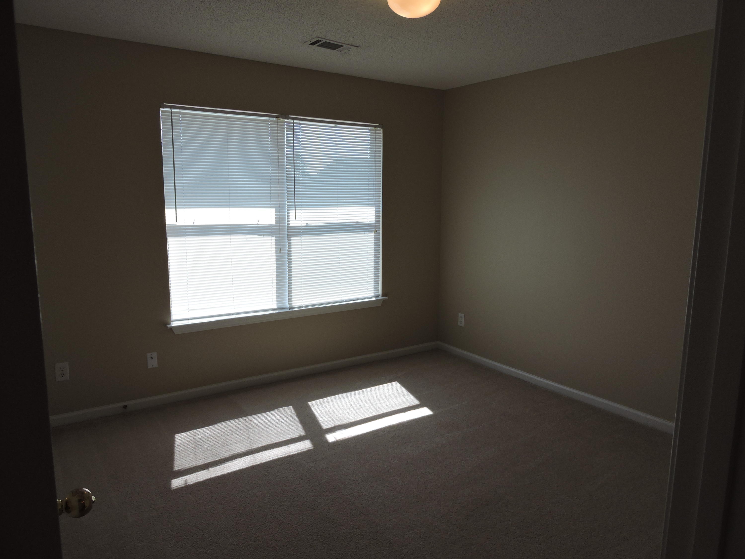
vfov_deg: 56.8
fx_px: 517
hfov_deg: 71.6
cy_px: 280
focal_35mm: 24
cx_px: 372
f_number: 3.3
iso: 100
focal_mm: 4.3
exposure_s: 1/250
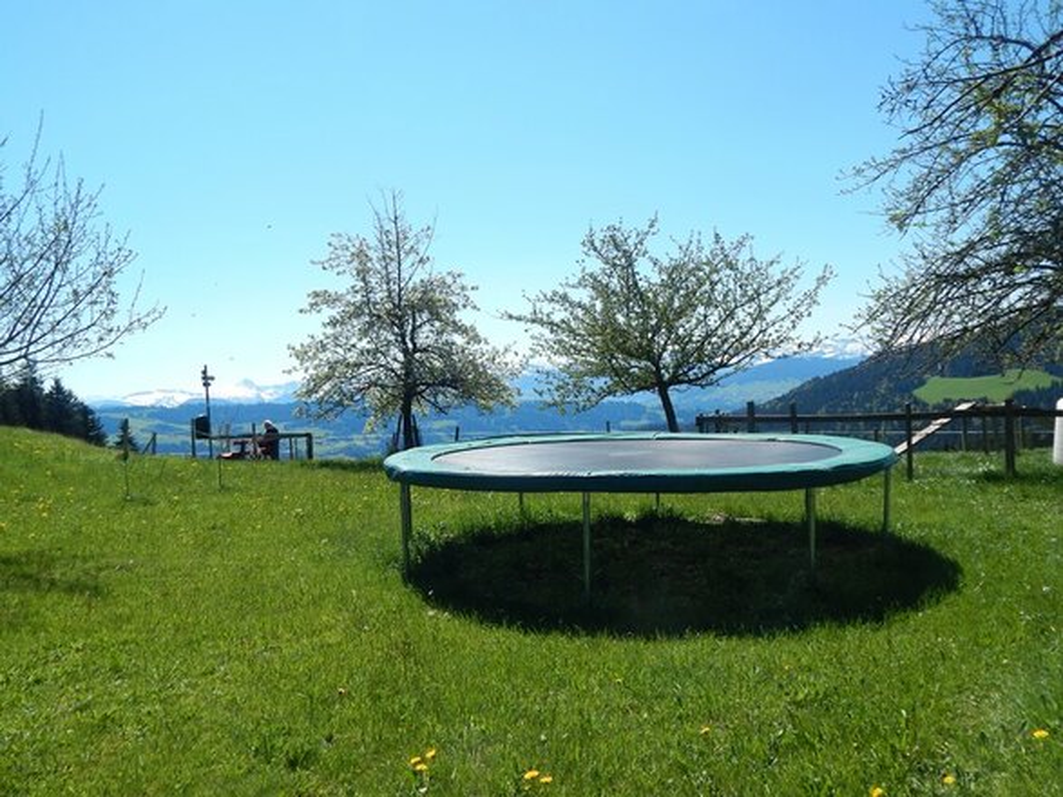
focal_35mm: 28
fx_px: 860
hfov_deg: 63.5
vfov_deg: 49.7
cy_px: 398
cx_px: 532
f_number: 6.3
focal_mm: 5.1
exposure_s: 1/400
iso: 125
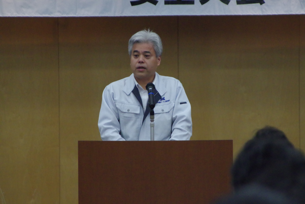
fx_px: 2160
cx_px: 152
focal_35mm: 255
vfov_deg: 5.4
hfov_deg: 8.1
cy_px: 102
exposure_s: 1/500
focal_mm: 170
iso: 6400
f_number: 5.6
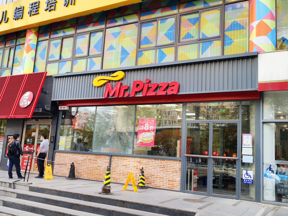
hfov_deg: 55.4
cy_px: 108
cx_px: 144
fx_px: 275
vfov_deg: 42.9
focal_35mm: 33
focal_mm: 4.75
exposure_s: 1/369
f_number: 1.75
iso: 112
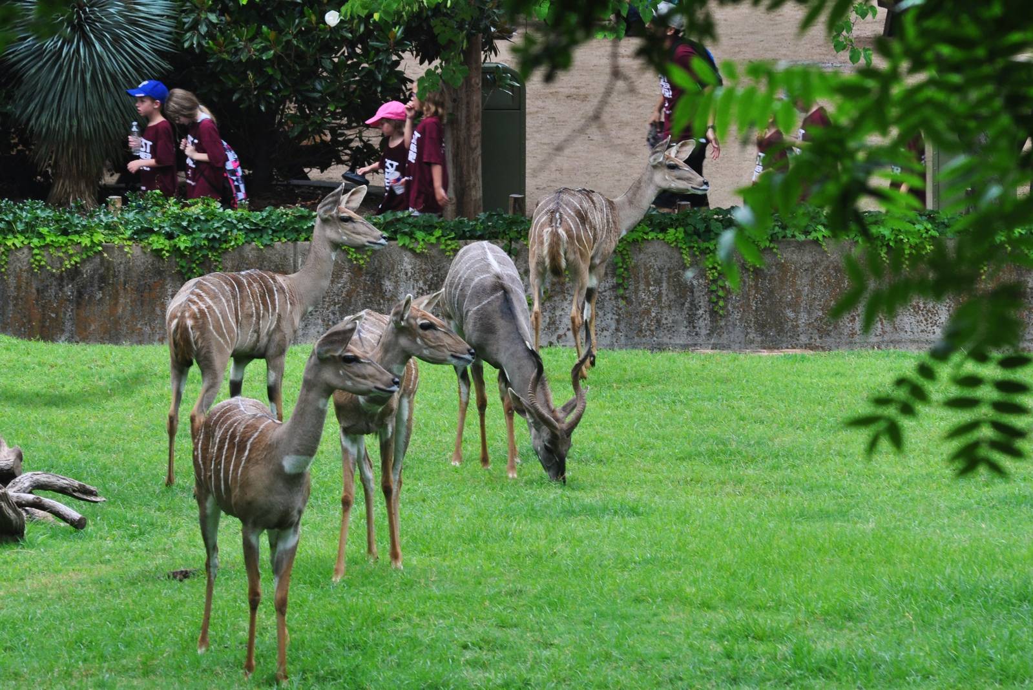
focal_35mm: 255
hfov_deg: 8.1
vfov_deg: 5.4
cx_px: 516
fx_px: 7321
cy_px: 345
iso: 400
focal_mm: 170
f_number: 9
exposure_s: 1/160
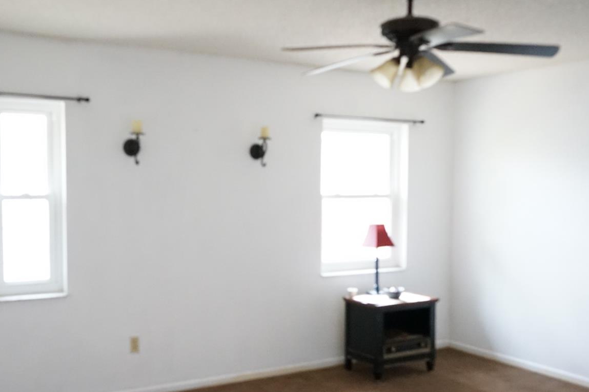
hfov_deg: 49.3
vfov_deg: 34.1
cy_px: 221
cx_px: 242
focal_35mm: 39
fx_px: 638
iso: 6400
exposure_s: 1/60
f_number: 5
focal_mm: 28
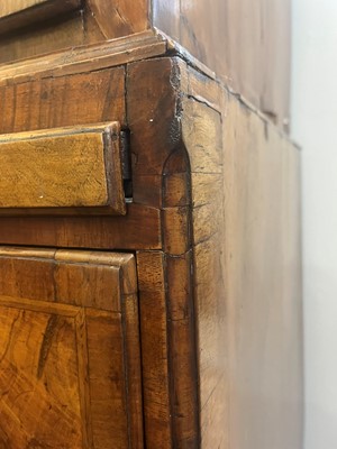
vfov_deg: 67.3
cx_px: 168
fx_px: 337
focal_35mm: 26
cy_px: 224
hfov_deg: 53.1
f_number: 1.6
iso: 500
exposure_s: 1/50
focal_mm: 5.1
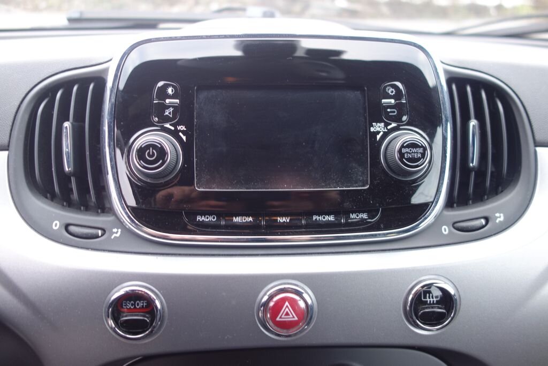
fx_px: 426
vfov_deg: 46.4
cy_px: 183
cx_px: 274
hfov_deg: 65.5
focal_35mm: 28
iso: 125
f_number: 1.8
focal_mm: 10.4
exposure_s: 1/30
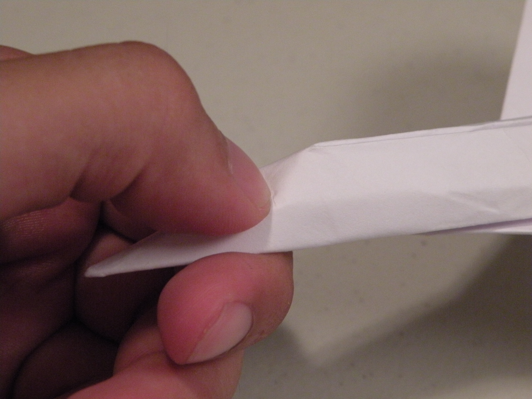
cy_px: 200
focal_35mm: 84
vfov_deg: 17.6
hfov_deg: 23.3
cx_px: 266
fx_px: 1291
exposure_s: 1/48.8
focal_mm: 14.9
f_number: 4
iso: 400
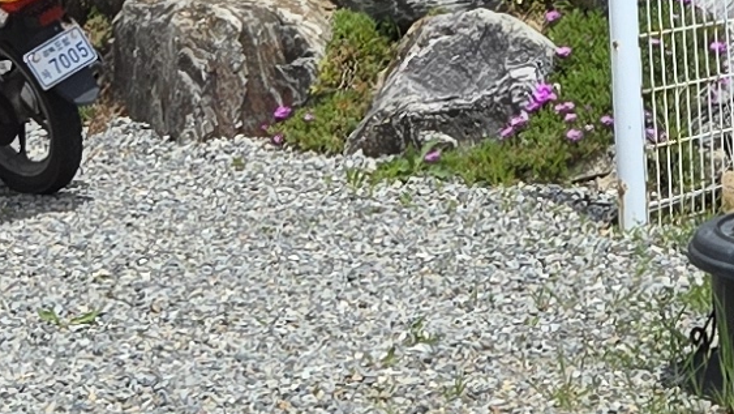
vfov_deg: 6.5
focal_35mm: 178
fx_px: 3465
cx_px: 275
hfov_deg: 12.1
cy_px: -597
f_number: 1.8
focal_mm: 5.4
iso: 25
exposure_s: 1/2921
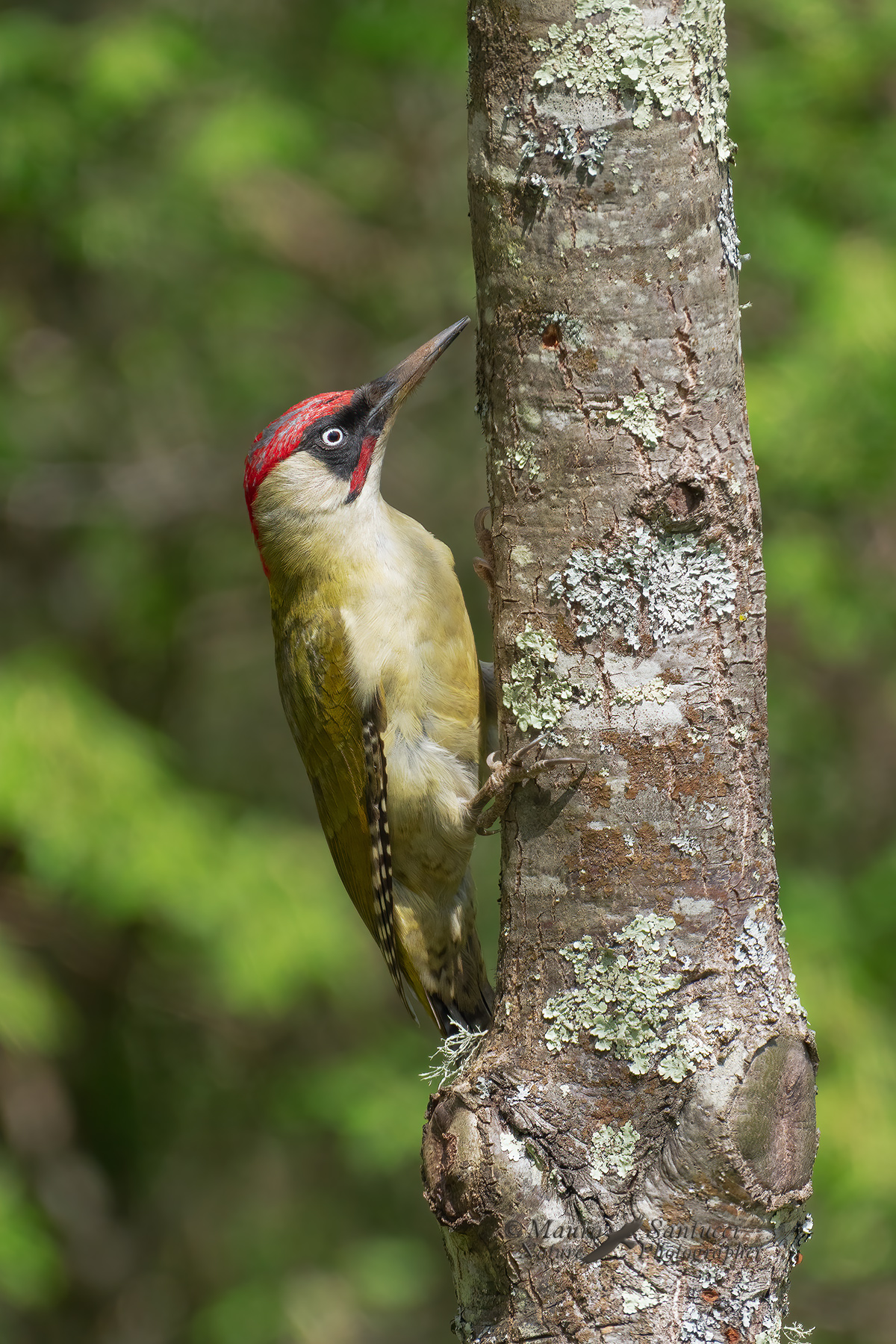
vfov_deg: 2.5
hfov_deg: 1.6
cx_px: 448
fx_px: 31358
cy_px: 672
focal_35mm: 840
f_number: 9
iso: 1000
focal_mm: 840
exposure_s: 1/1600
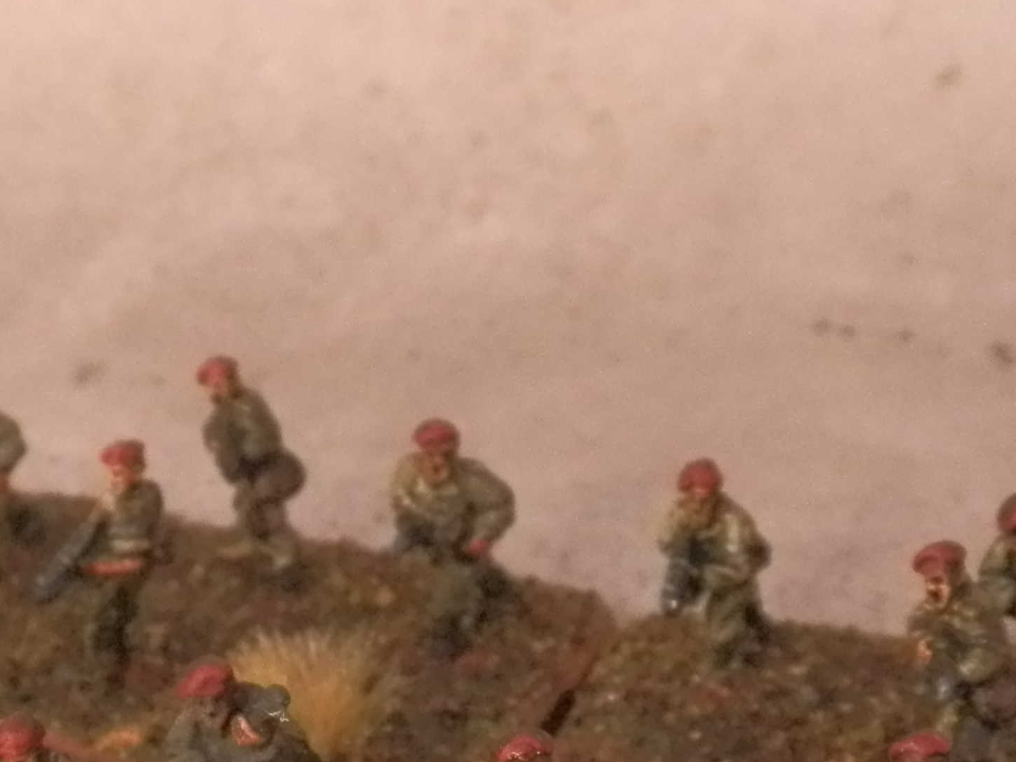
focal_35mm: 83
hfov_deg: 23.3
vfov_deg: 17.6
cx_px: 246
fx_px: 2436
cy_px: 662
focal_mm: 5
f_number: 3.1
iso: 400
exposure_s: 1/80
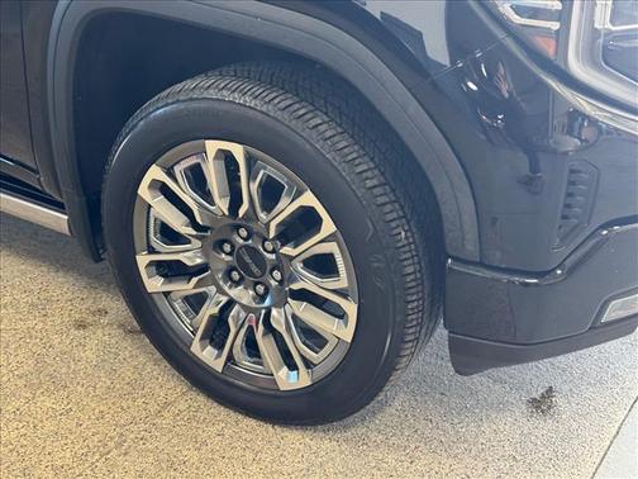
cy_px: 240
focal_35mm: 48
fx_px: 885
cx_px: 319
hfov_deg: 39.7
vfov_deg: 30.3
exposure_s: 1/60
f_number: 1.78
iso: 250
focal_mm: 6.76
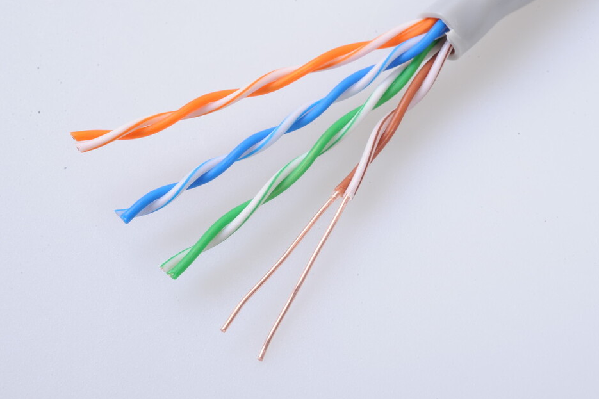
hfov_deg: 26.3
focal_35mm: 77
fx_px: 1281
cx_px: 343
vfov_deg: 17.7
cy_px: 186
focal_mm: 60
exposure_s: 1/160
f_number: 32
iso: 200
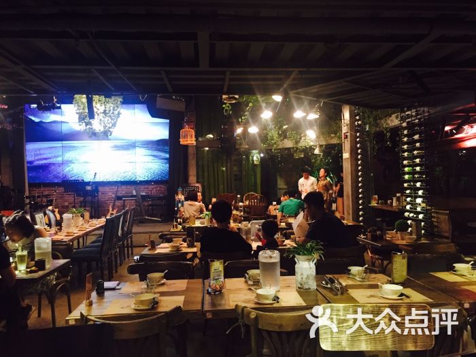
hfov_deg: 61.7
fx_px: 399
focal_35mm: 29
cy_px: 178
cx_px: 238
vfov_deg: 48.2
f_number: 2.2
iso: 400
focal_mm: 4.15
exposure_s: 1/17
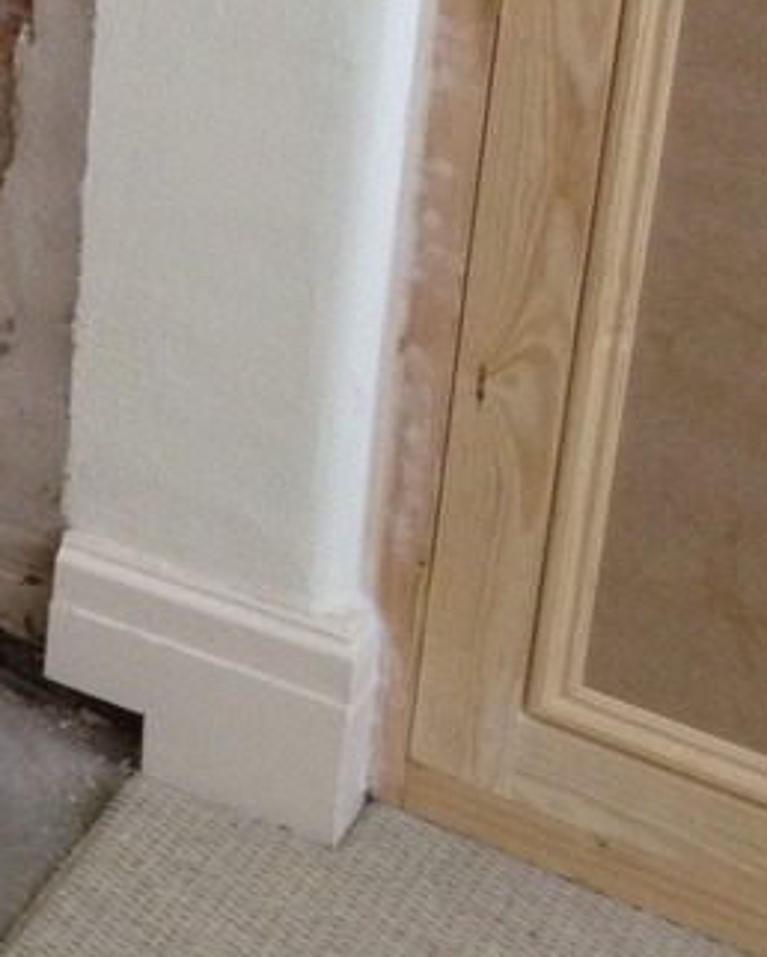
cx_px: -488
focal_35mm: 106
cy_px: -131
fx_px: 3005
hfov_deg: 13.4
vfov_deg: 17.4
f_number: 2.4
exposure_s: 1/20
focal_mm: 4.28
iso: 320
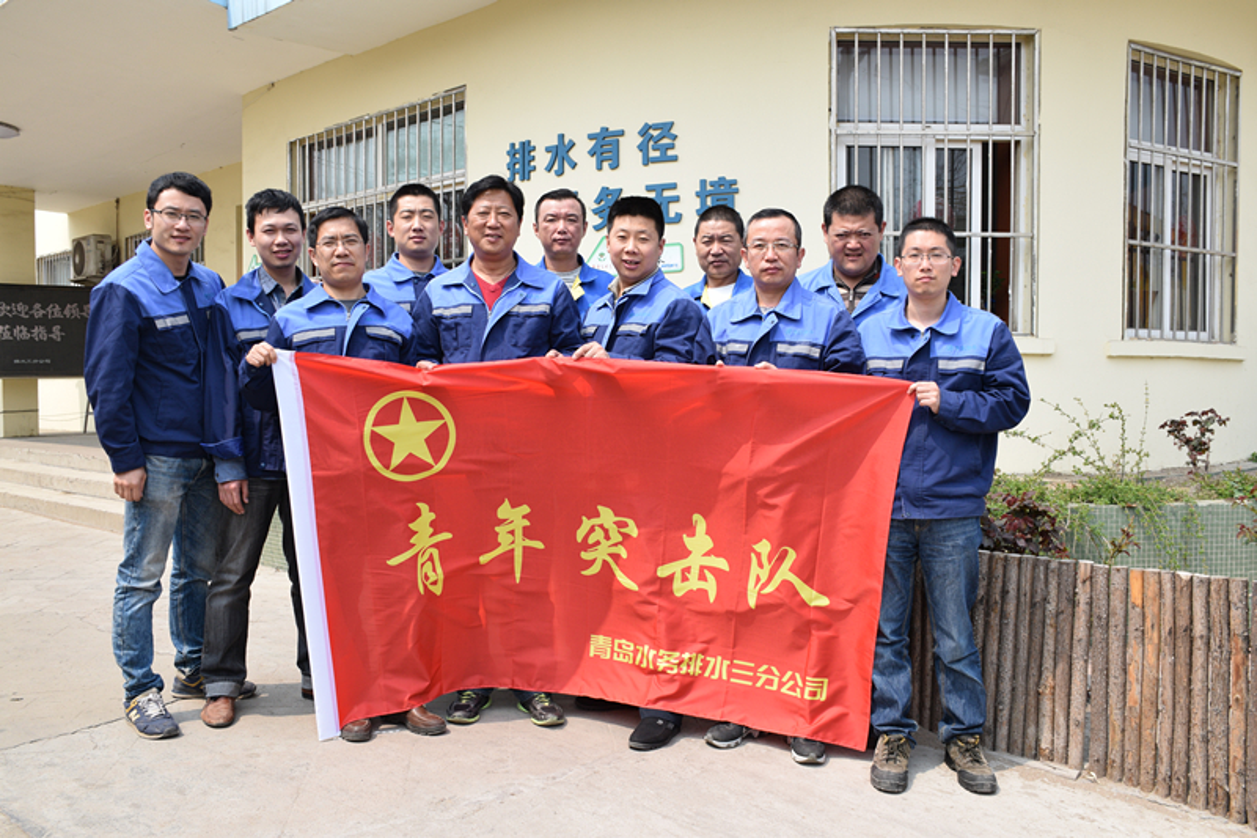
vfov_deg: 40.0
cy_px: 419
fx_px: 1152
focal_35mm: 33
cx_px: 628
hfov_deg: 57.2
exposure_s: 1/320
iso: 200
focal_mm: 22
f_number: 9
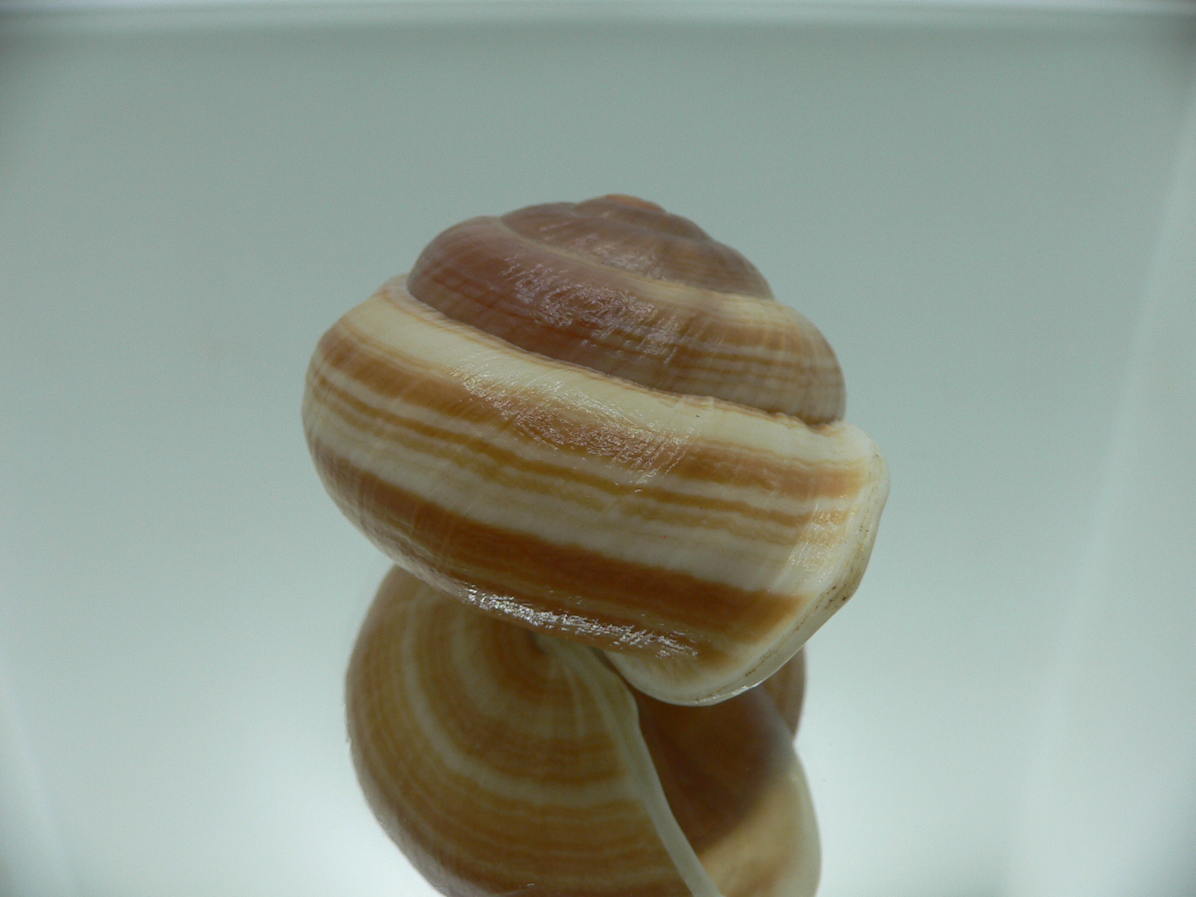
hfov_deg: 52.6
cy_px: 448
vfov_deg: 40.7
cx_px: 598
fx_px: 1209
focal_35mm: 35
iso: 80
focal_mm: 4.6
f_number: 2.8
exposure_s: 1/80
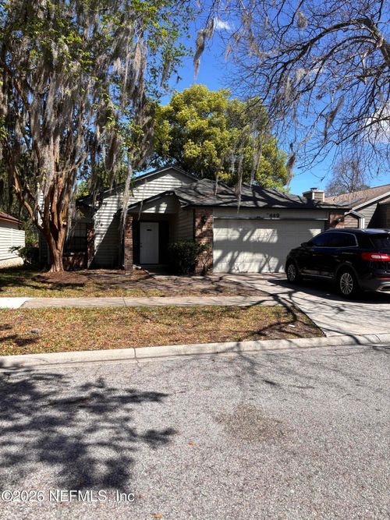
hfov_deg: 53.0
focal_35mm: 26
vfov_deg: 67.3
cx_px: 195
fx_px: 391
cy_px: 260
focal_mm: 5.96
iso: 50
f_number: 1.6
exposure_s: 1/2342
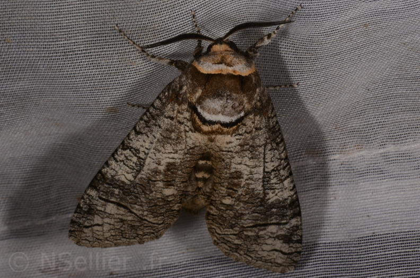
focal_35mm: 128
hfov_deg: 16.1
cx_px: 210
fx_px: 1484
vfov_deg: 10.7
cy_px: 139
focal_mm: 85
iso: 100
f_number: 32
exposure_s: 1/60
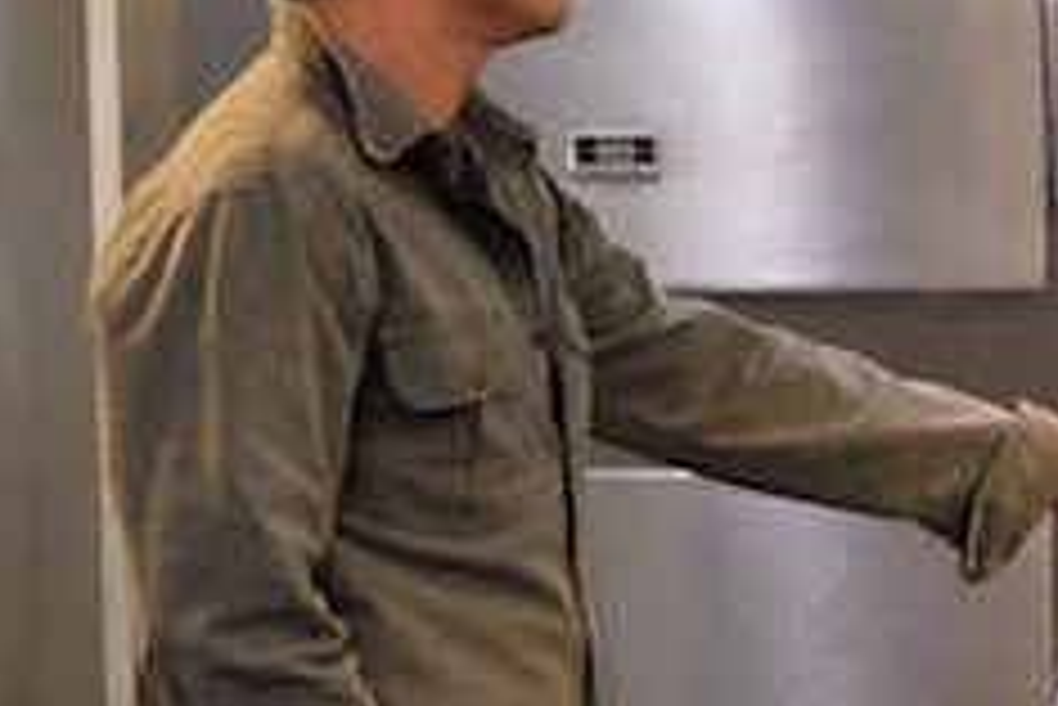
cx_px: 1450
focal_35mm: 249
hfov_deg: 8.1
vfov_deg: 5.5
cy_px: 657
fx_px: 7322
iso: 5000
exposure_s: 1/125
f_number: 3.6
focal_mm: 50
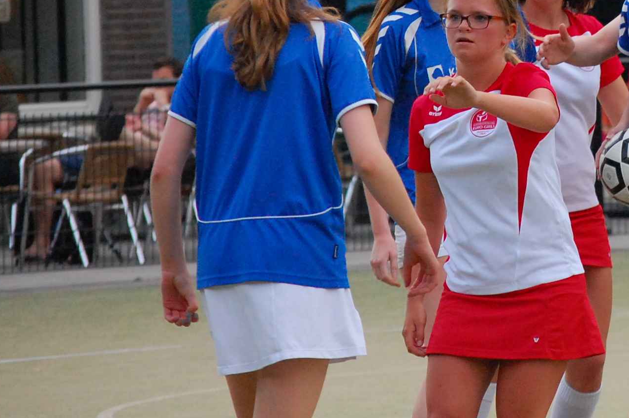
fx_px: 4801
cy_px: 151
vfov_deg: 5.0
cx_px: 474
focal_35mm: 275
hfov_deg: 7.5
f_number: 6.3
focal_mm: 116
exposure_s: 1/800
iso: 1600
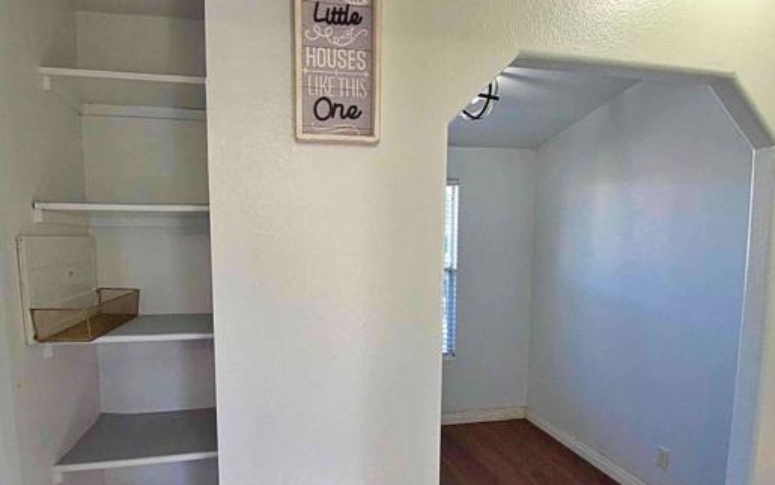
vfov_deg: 61.9
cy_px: 282
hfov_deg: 87.7
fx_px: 401
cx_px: 348
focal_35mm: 19
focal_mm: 10
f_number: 9
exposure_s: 1/320
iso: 6400
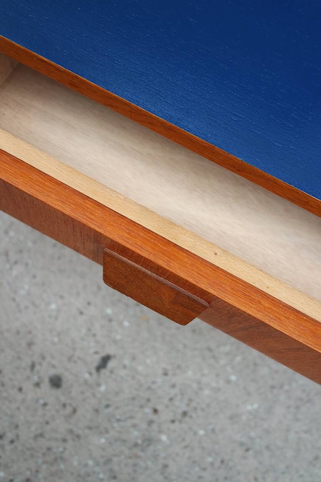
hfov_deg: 40.0
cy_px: 241
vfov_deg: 57.2
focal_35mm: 33
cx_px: 160
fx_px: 441
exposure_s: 1/40
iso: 200
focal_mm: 22
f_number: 3.5
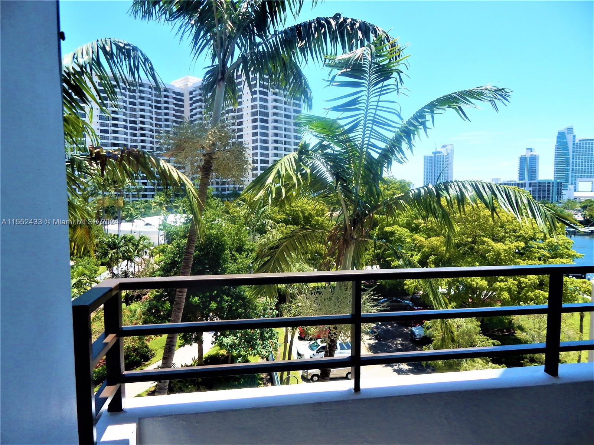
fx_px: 378
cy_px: 222
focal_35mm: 22
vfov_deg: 61.1
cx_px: 297
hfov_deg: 76.4
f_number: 6
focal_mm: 4
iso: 125
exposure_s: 1/400
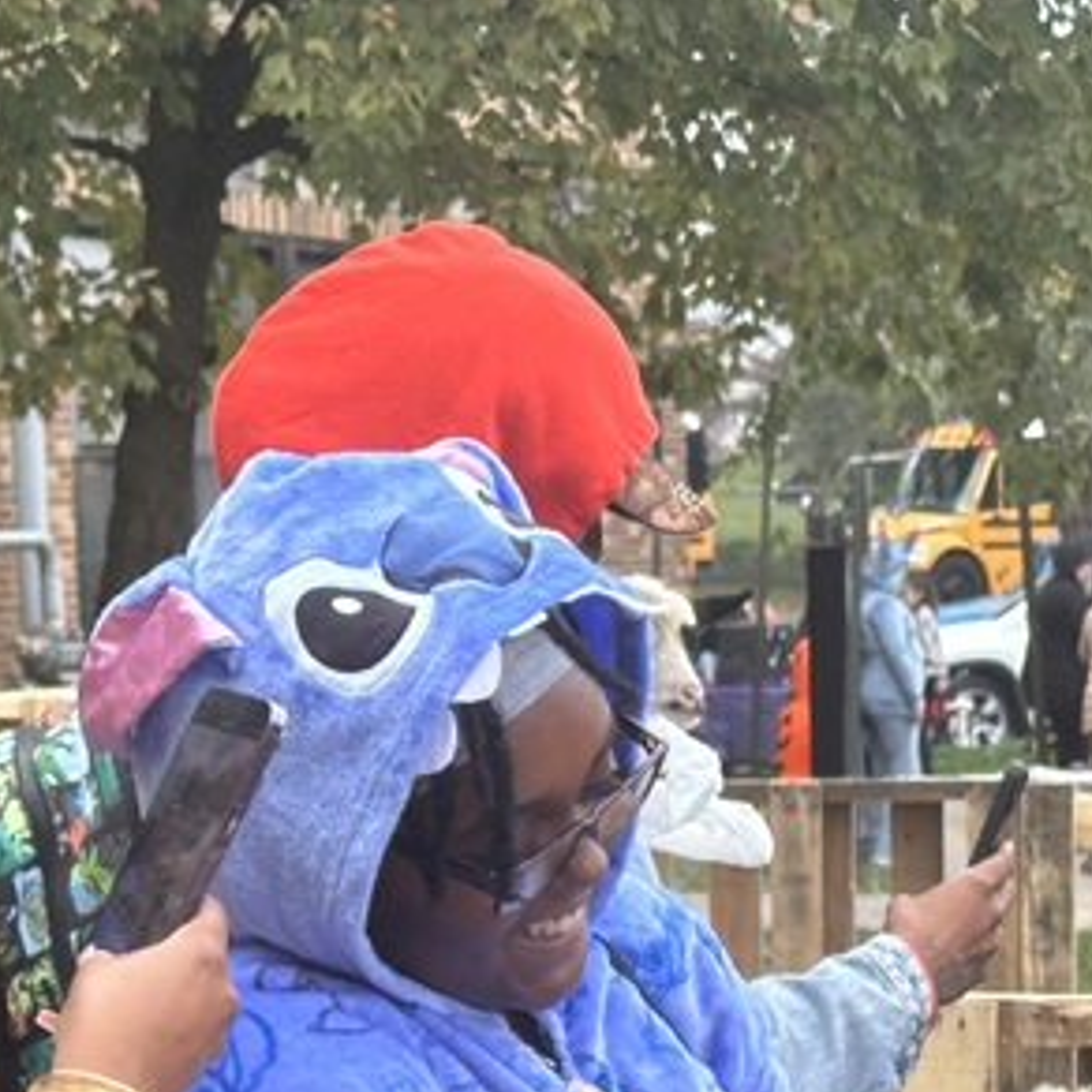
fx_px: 5318
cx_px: 520
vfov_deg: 11.6
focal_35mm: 149
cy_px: 1193
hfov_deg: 11.7
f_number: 1.78
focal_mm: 6.86
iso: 50
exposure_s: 1/185
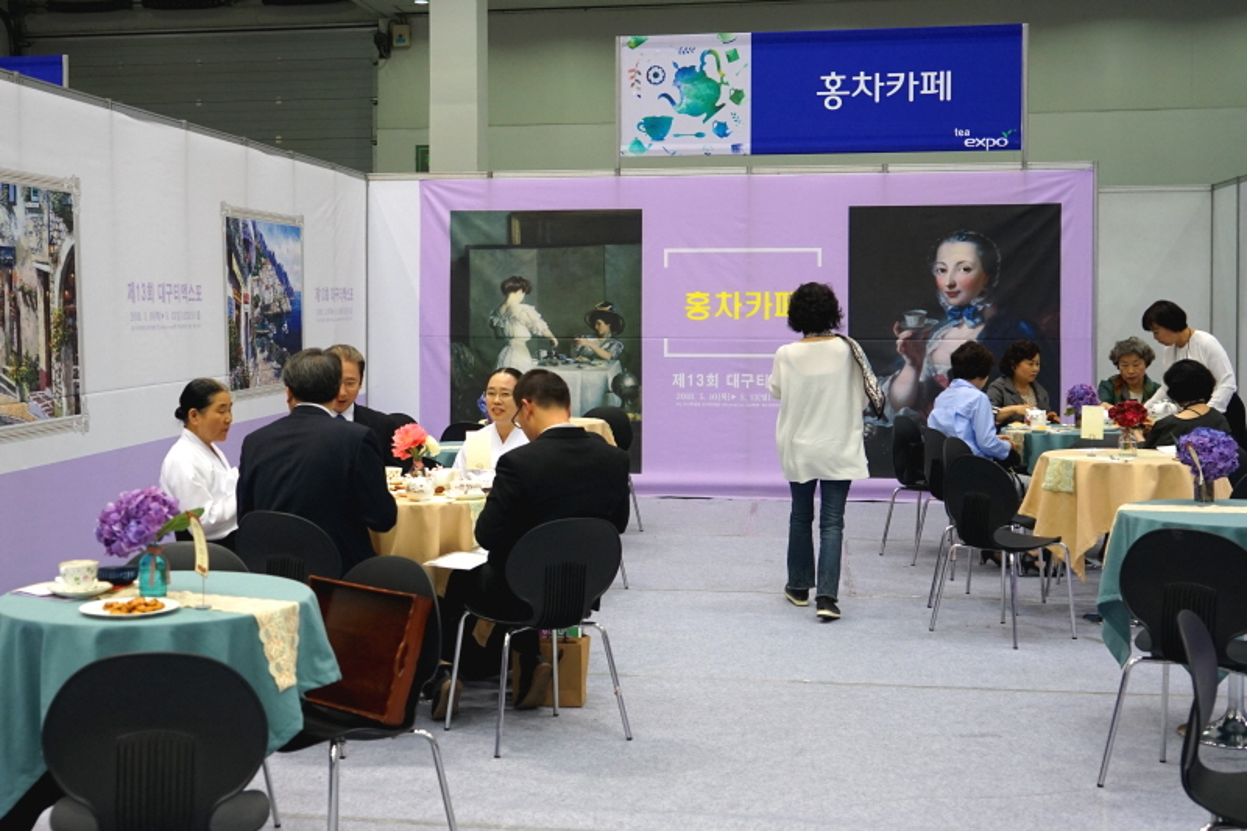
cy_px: 416
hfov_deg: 51.9
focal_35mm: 37
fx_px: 1281
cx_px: 624
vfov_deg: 35.9
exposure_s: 1/160
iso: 800
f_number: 4
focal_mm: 37
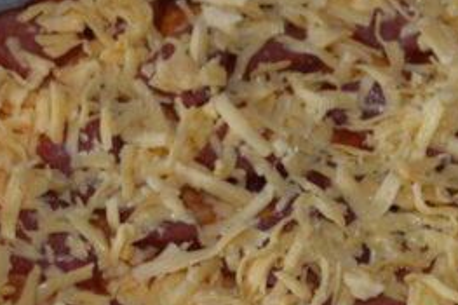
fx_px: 1221
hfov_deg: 21.1
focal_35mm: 96
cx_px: 338
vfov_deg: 14.1
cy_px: 283
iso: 400
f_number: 4
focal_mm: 24
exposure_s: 1/30
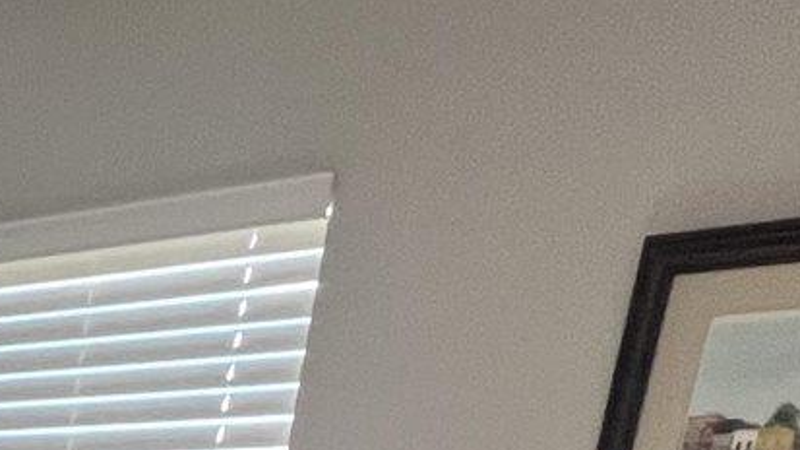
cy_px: 1441
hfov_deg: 21.6
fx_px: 1675
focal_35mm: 79
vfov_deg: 10.1
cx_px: -463
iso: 160
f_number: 1.8
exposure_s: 1/60
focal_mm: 1.57
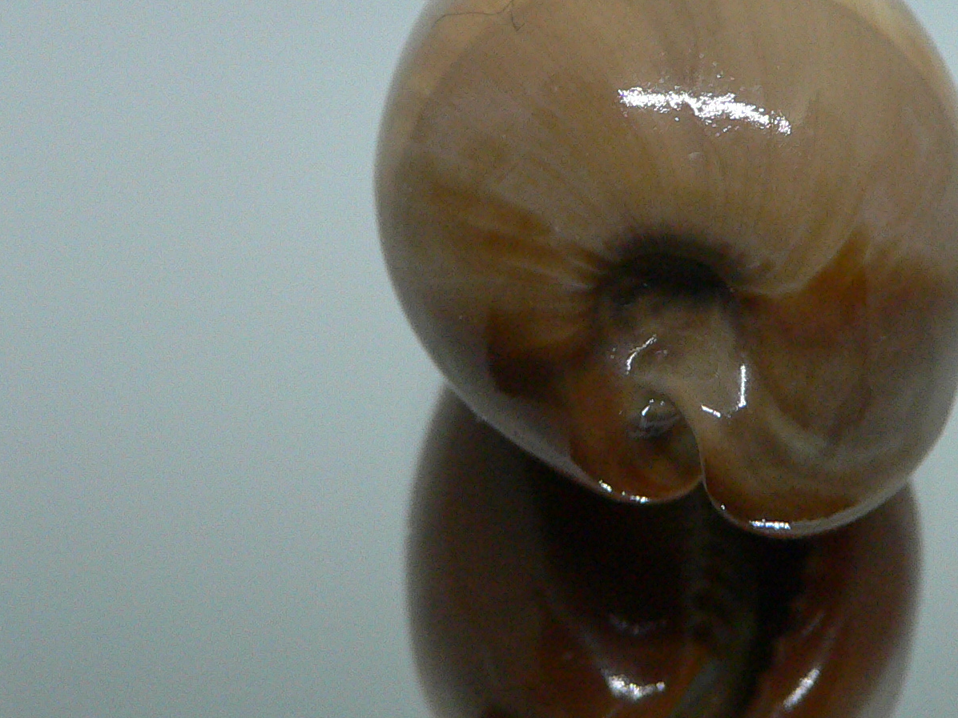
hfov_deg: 32.3
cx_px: 663
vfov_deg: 24.6
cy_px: 203
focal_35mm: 59
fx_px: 1633
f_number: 2.8
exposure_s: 1/50
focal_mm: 4.6
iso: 200
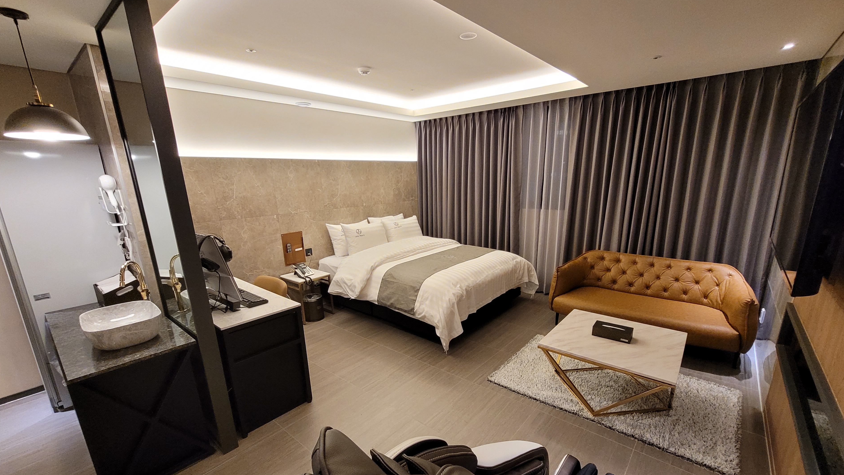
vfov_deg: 70.2
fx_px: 336
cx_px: 427
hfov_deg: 103.0
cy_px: 268
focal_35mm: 15
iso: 320
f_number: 2.2
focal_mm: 1.74
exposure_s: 1/59
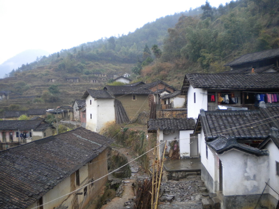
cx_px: 140
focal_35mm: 35
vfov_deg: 40.7
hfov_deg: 52.6
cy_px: 104
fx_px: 282
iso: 310
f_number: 3.1
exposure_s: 1/63.7
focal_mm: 6.3
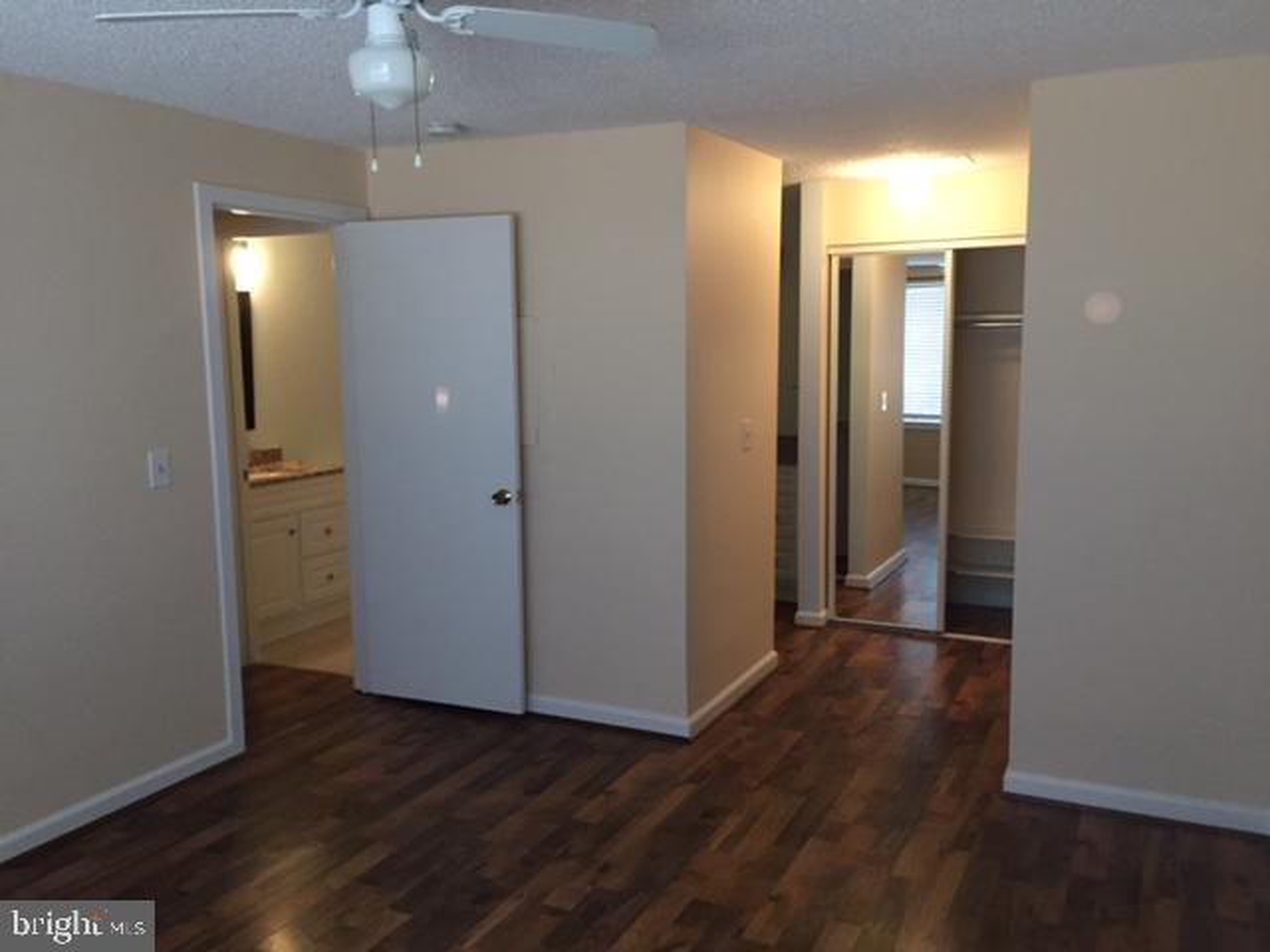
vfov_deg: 48.2
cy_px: 476
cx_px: 635
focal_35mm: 29
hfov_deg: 61.7
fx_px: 1064
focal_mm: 4.15
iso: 250
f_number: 2.2
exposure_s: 1/24
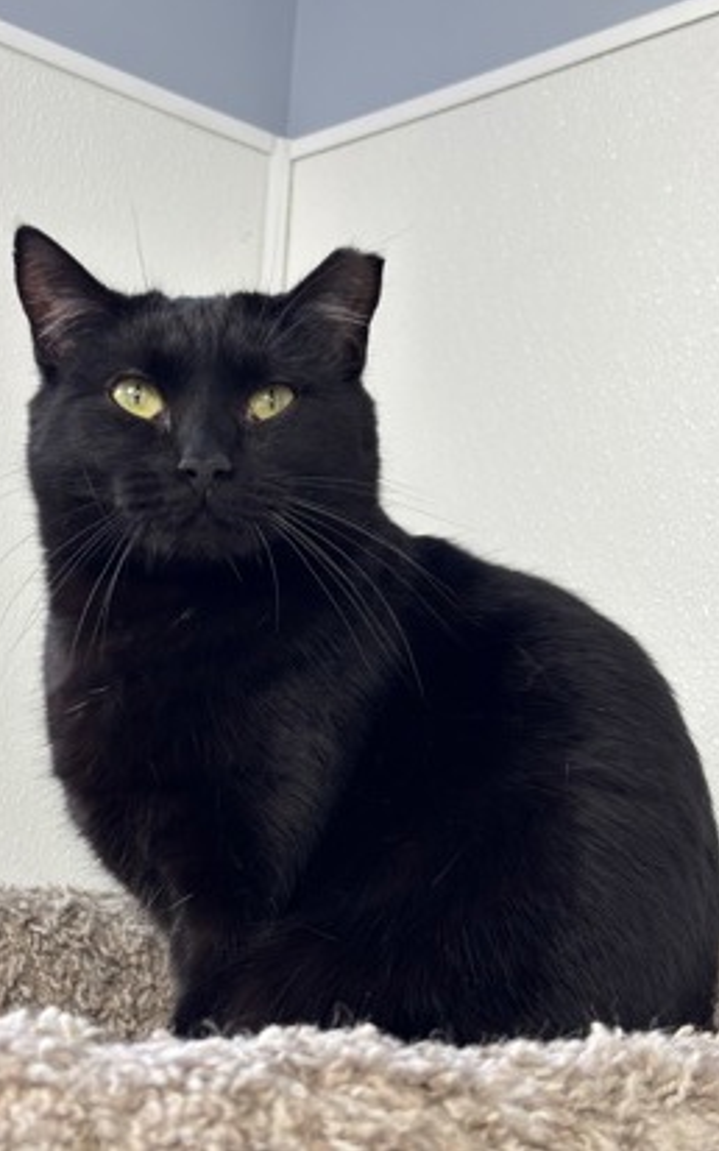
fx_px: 1756
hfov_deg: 23.1
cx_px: 294
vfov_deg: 36.3
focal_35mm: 56
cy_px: 569
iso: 64
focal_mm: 5.96
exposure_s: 1/60
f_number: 1.6
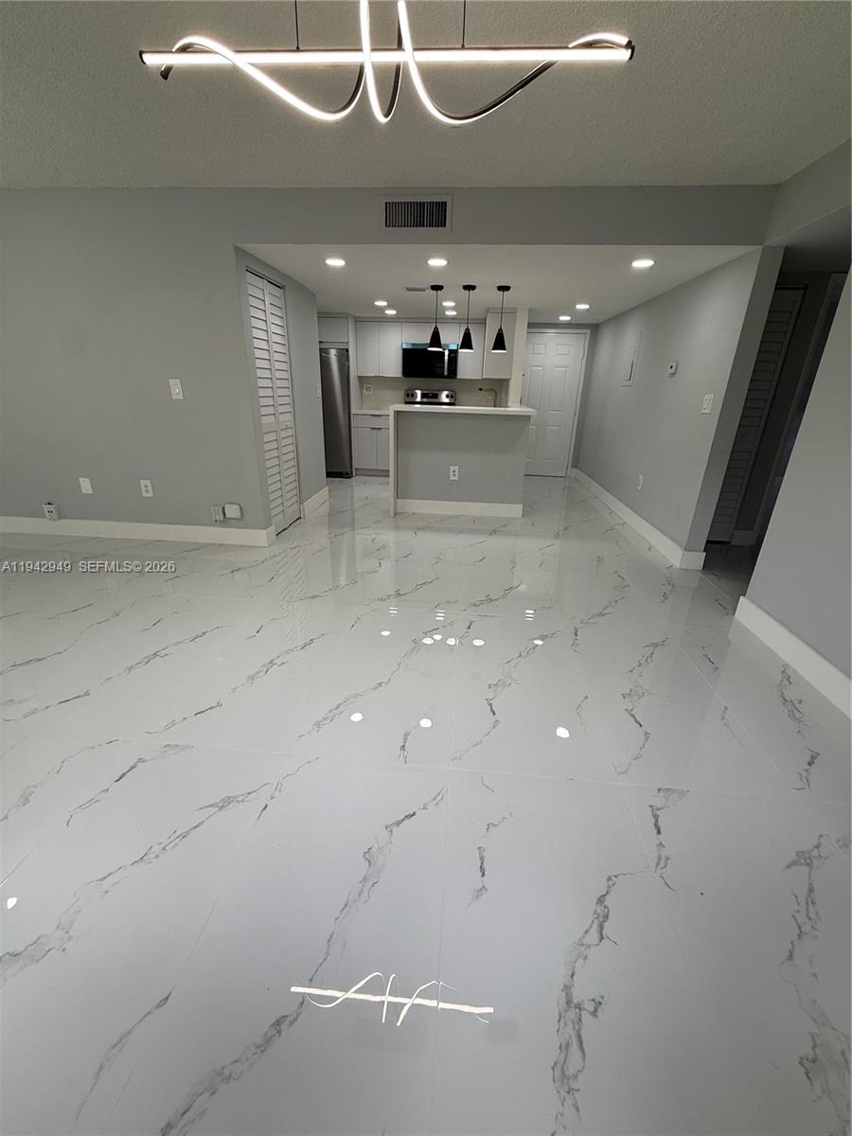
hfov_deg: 85.7
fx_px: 459
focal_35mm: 14
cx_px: 426
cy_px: 568
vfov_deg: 102.1
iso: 50
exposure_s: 1/120
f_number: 2.2
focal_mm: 2.22
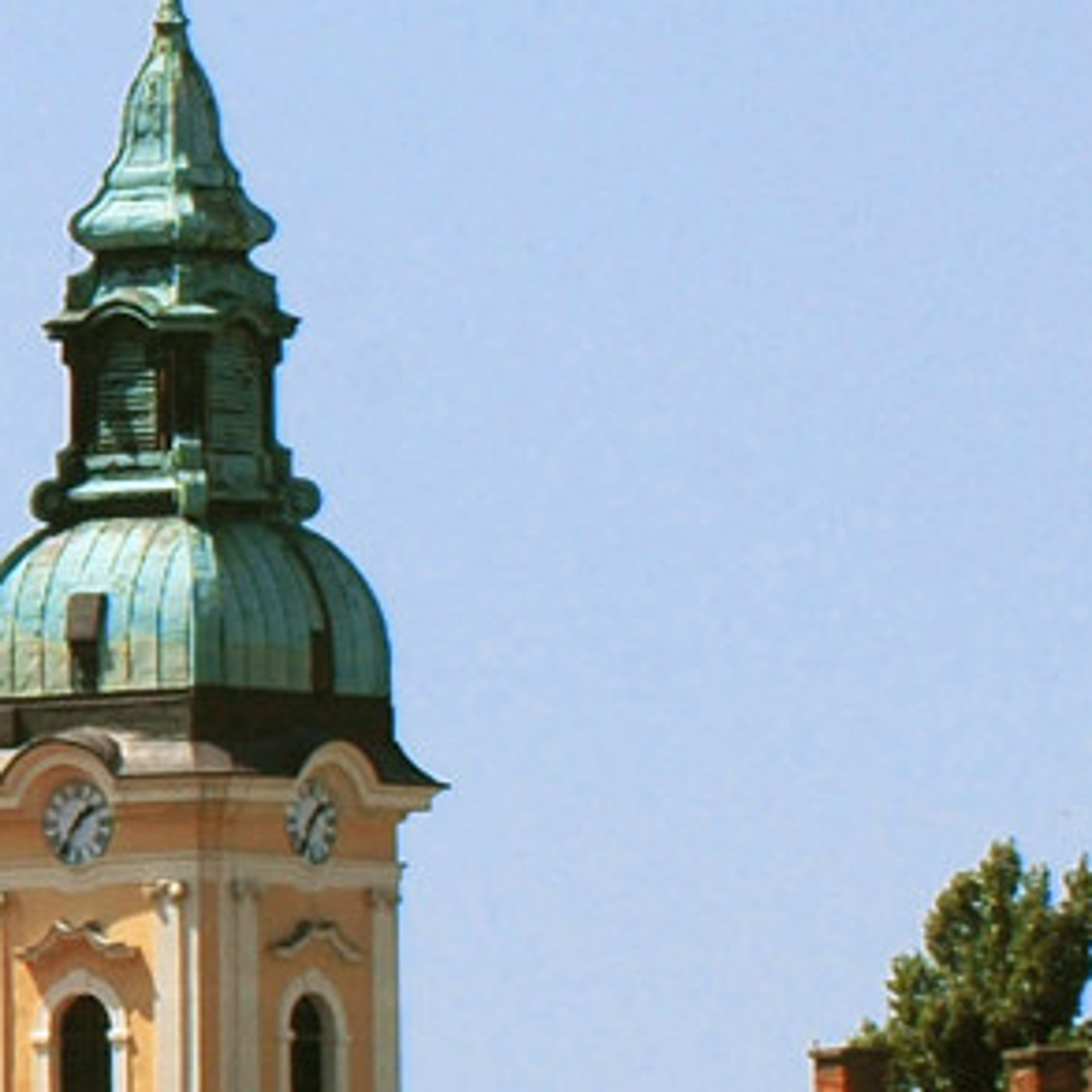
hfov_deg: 2.5
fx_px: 25304
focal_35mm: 709
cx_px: -1565
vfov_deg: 2.5
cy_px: 65
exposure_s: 1/640
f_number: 8
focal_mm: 102
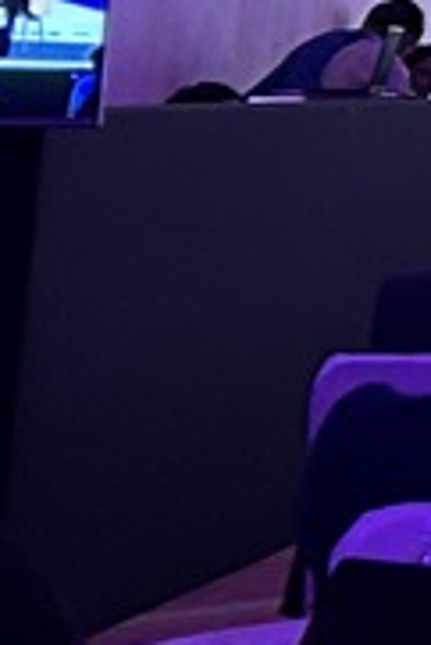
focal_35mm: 191
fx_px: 3423
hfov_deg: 5.3
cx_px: 2237
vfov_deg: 10.4
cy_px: -342
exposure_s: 1/59
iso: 160
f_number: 1.5
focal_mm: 5.7
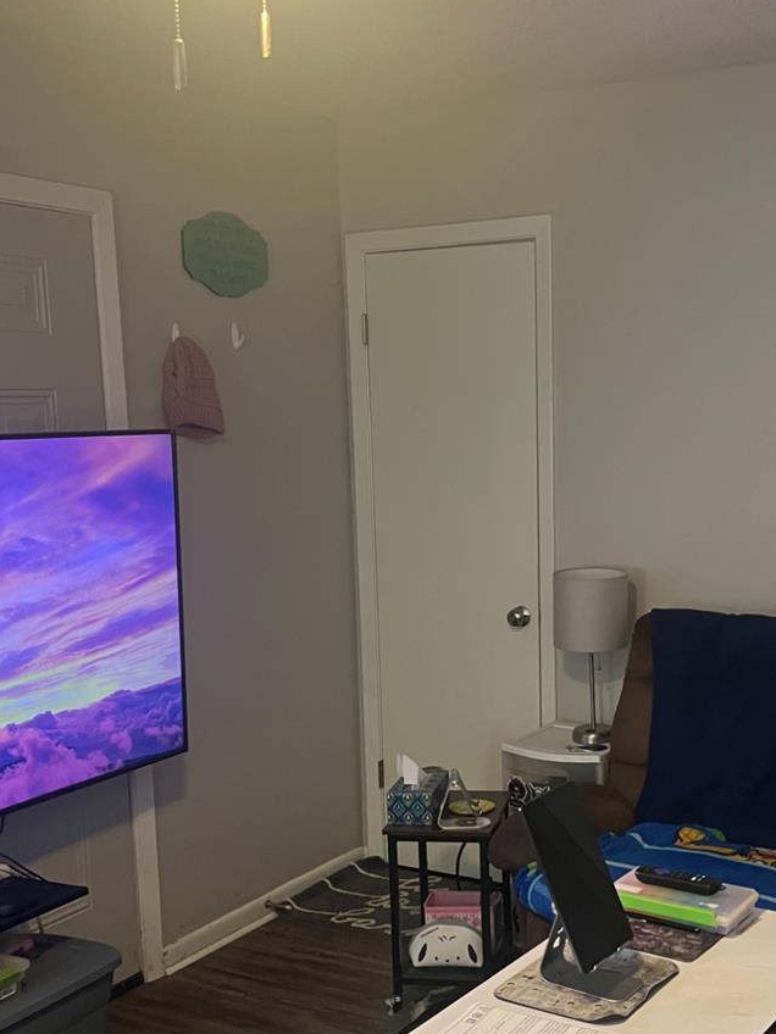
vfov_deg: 40.9
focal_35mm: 46
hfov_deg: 31.3
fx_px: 1375
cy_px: 647
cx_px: 500
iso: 500
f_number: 1.5
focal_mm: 5.7
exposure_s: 1/40
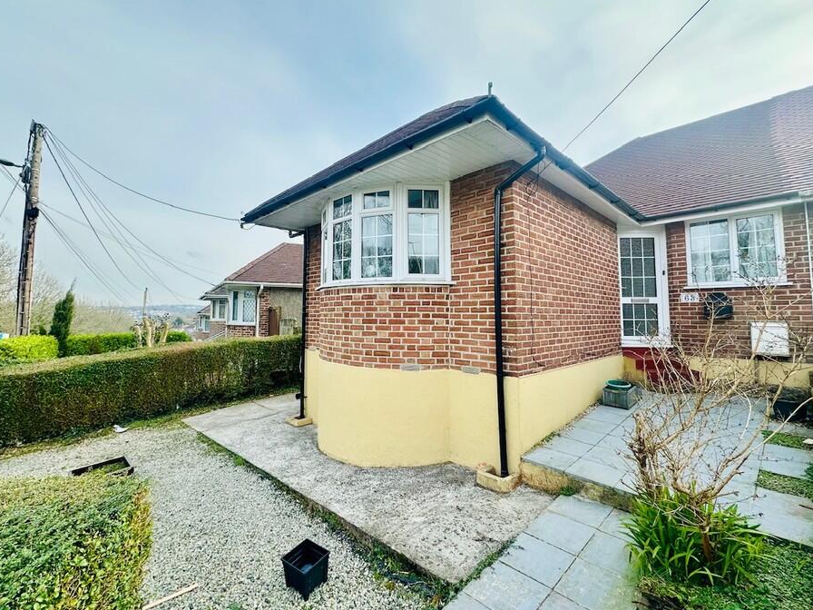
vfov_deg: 78.1
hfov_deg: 94.3
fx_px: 376
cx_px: 371
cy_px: 291
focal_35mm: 16
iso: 40
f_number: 2.2
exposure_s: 1/801
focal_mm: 2.22
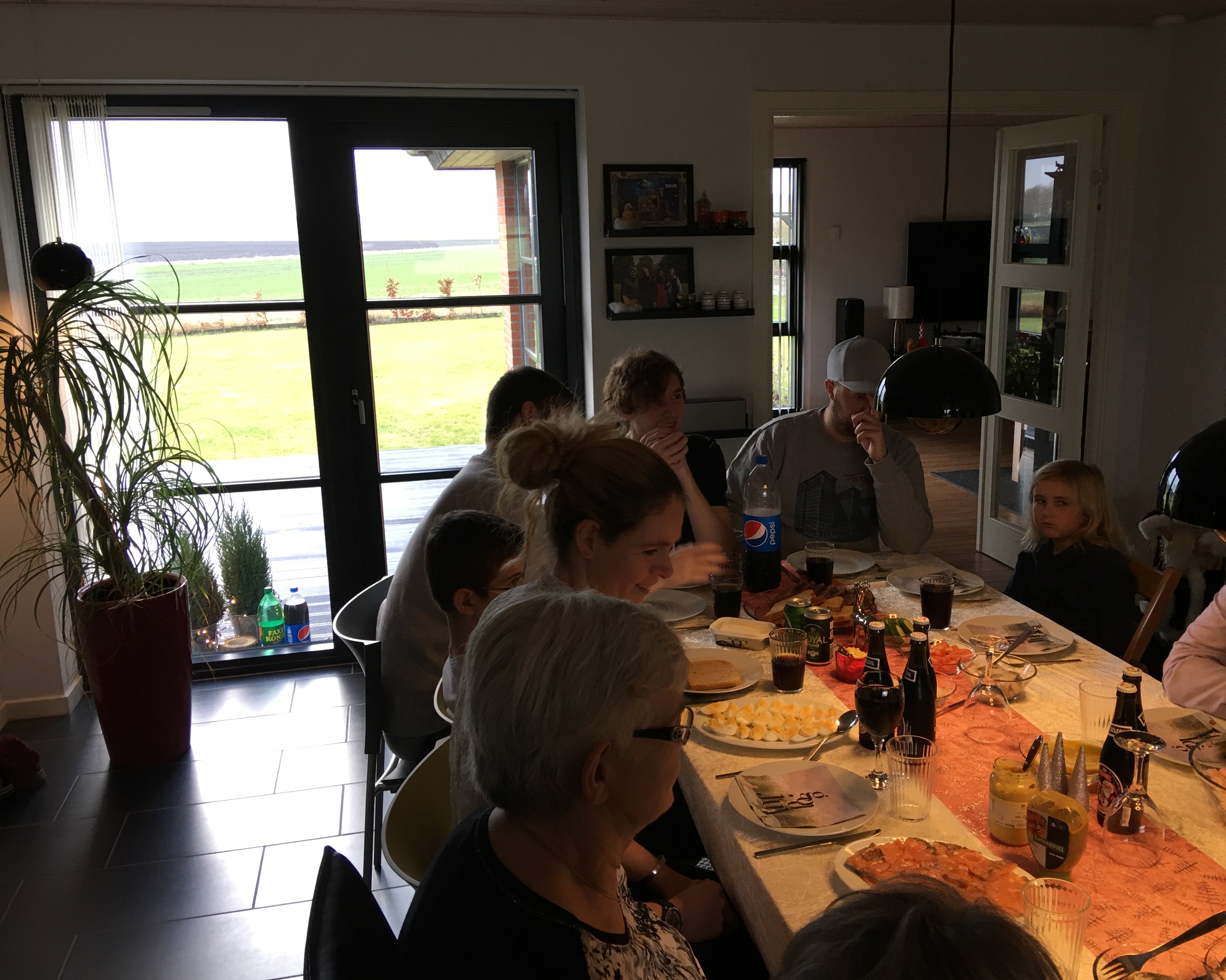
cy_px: 482
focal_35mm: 31
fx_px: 1125
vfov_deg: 47.1
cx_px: 670
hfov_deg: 57.1
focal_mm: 4.15
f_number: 2.2
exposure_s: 1/17
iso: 32
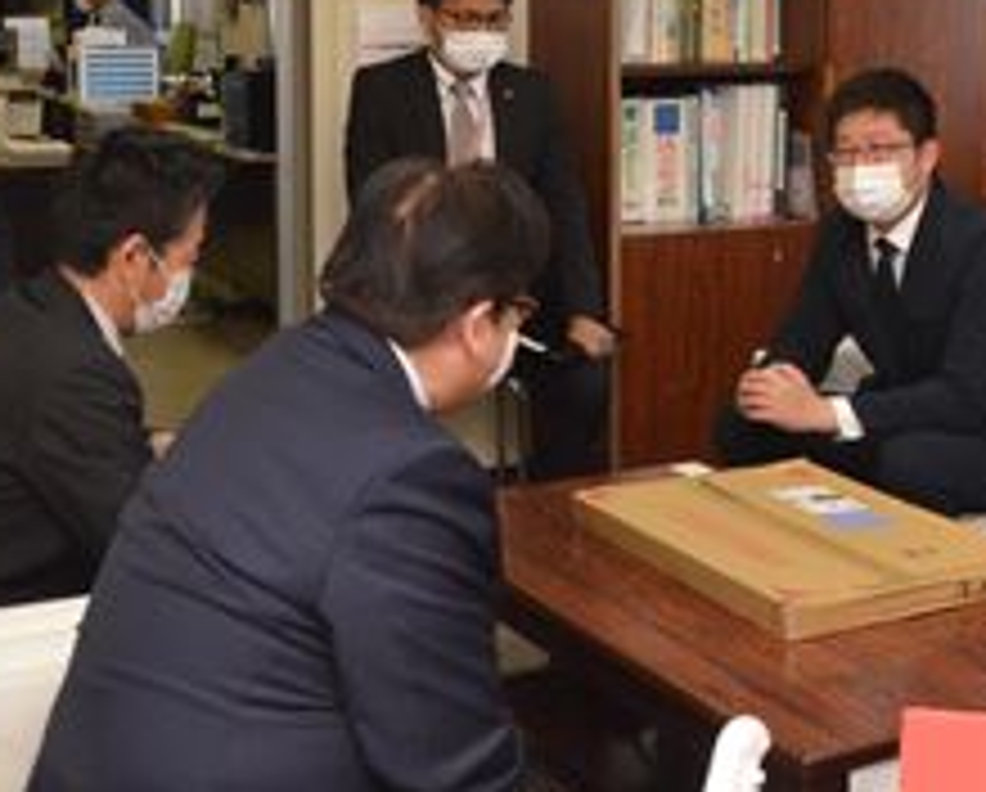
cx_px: 702
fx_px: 1871
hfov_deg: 29.2
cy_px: 178
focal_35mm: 64
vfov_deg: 23.6
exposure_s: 1/1000
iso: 3200
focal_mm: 20
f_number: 5
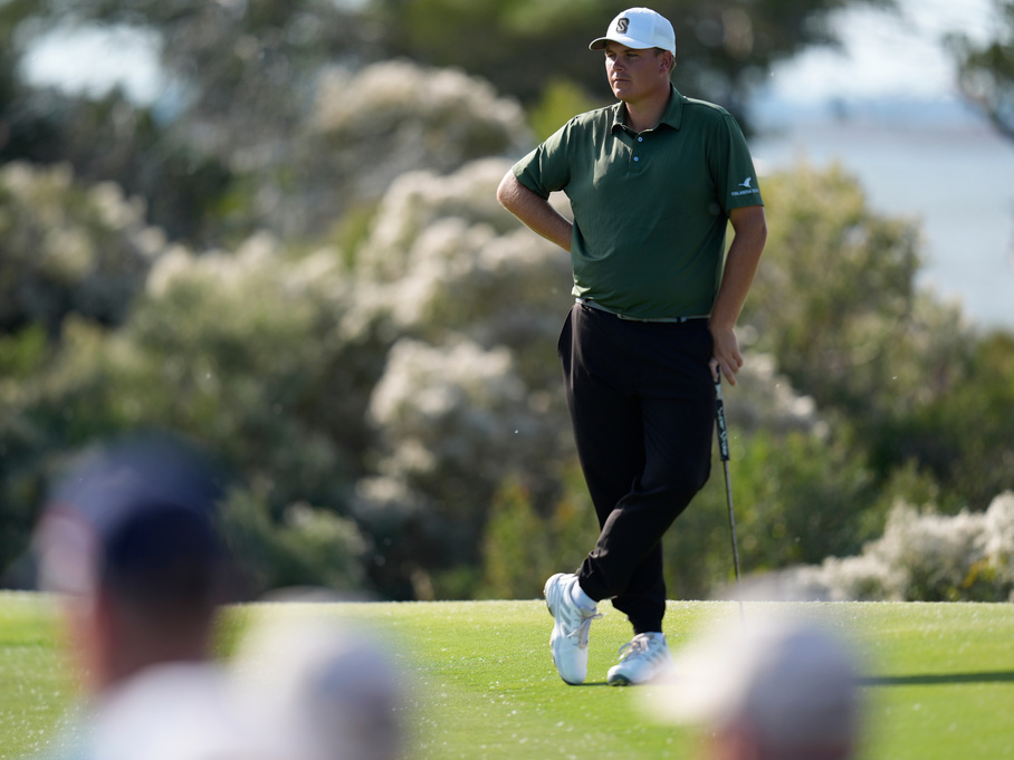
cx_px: 554
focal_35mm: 434
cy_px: 380
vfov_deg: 3.4
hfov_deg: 4.6
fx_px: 12713
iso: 250
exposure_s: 1/2500
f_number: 2.8
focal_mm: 400
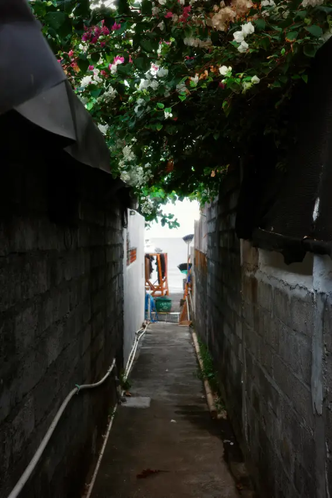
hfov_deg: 33.4
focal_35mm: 40
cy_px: 249
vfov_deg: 48.5
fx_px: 553
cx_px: 166
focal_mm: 26
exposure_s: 1/250
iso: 200
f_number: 4
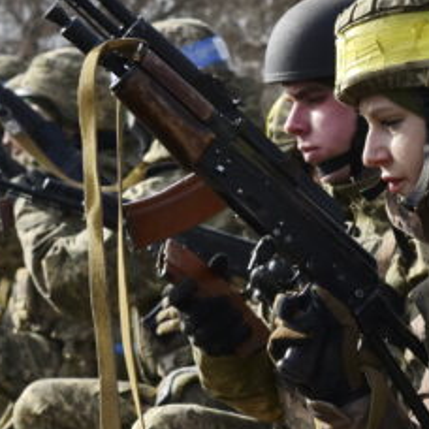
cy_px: 270
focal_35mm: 245
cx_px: 307
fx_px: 3439
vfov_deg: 7.1
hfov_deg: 7.1
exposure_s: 1/2000
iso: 320
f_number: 6.3
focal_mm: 65
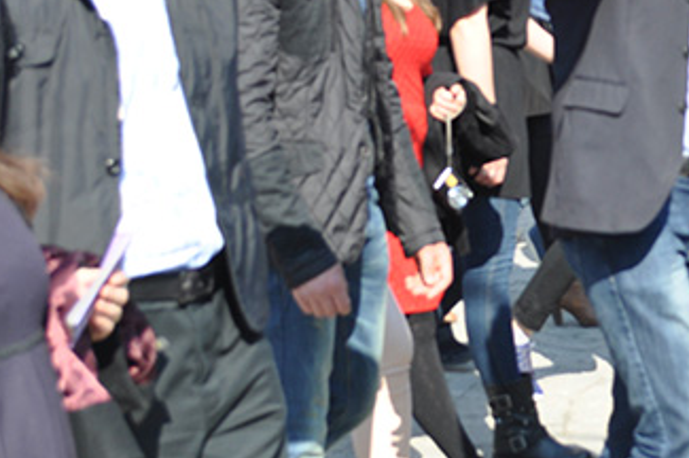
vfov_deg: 9.8
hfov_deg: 14.5
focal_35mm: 139
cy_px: 2
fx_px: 2658
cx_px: 693
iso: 250
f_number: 9
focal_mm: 34
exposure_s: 1/320
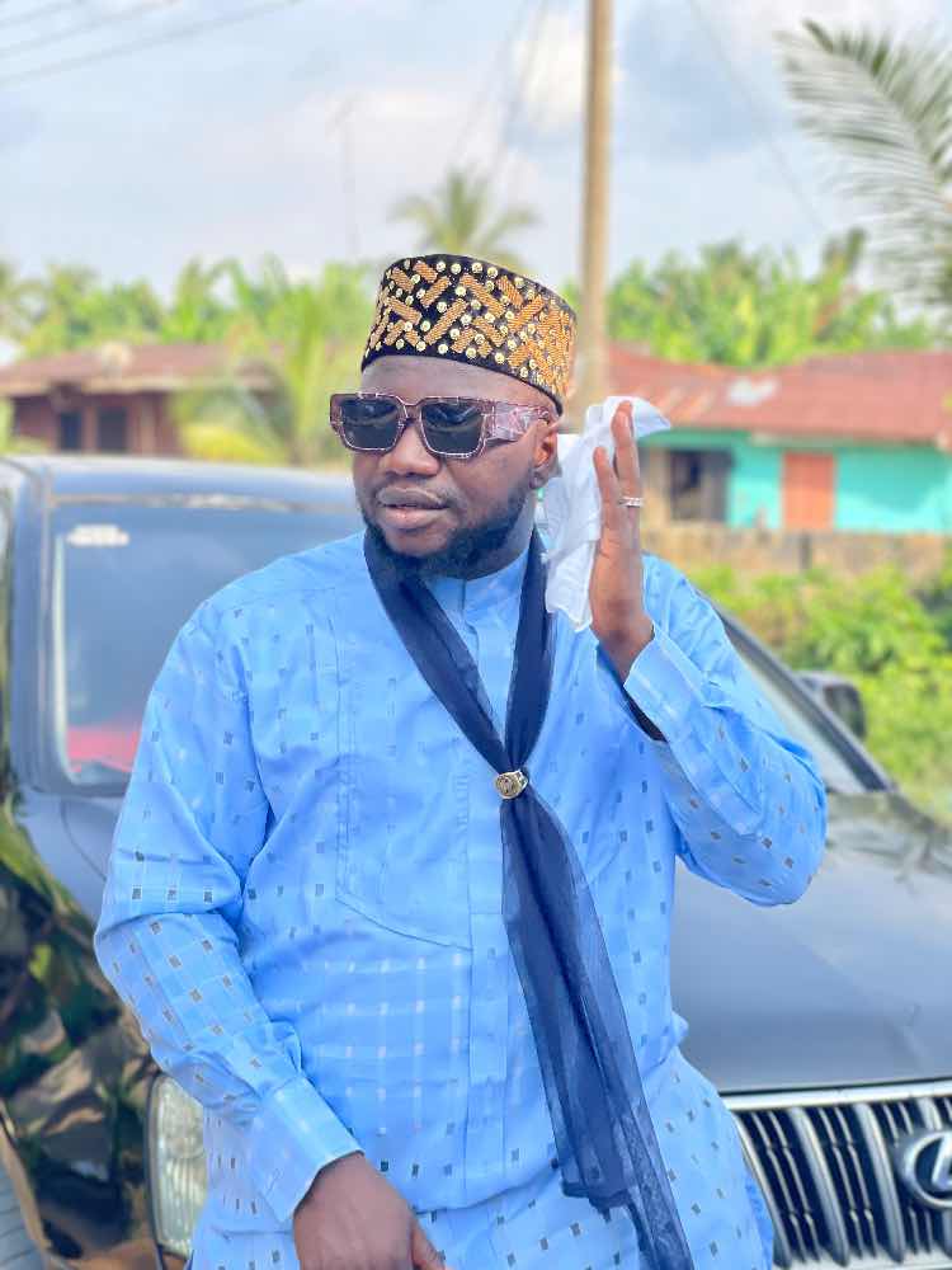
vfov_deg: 36.8
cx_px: 476
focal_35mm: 52
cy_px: 635
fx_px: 1907
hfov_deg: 28.0
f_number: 2
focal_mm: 6
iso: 32
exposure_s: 1/436
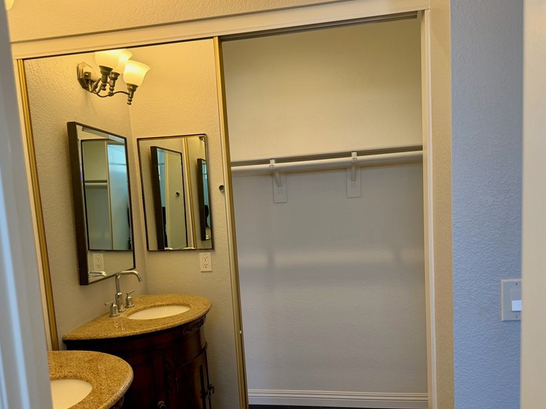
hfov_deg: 56.6
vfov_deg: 43.7
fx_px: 505
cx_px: 233
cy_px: 262
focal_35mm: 32
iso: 100
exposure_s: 1/120
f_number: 1.78
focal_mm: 6.76
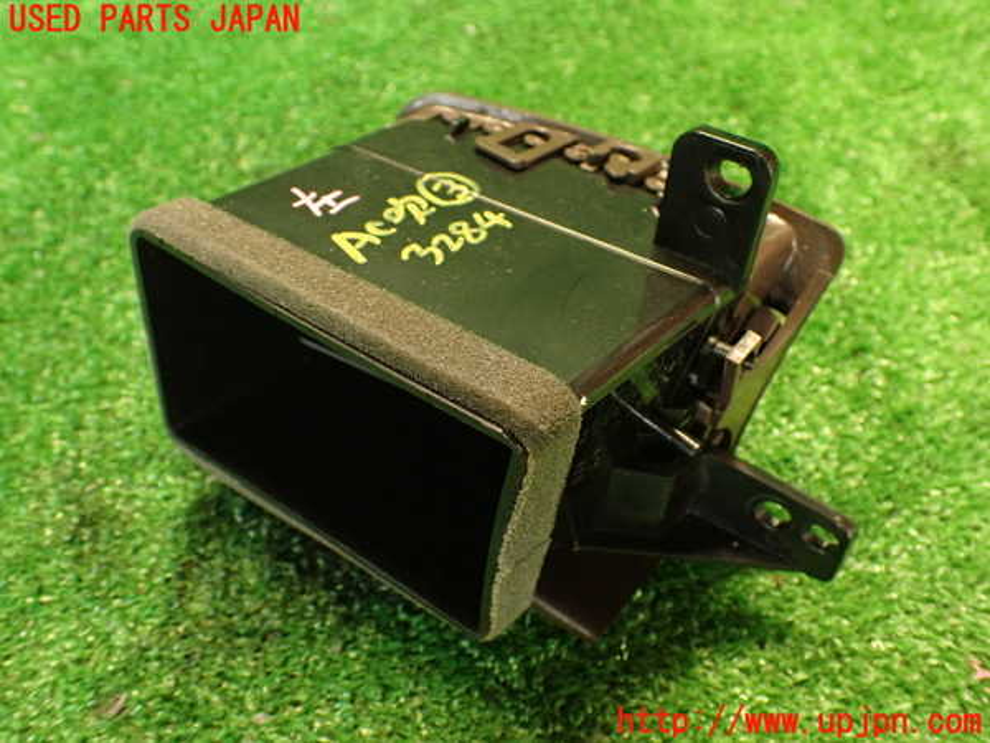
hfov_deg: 56.8
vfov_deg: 44.2
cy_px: 372
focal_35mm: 32
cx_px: 495
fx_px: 915
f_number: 2.4
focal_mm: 5.79
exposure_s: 1/30
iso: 800
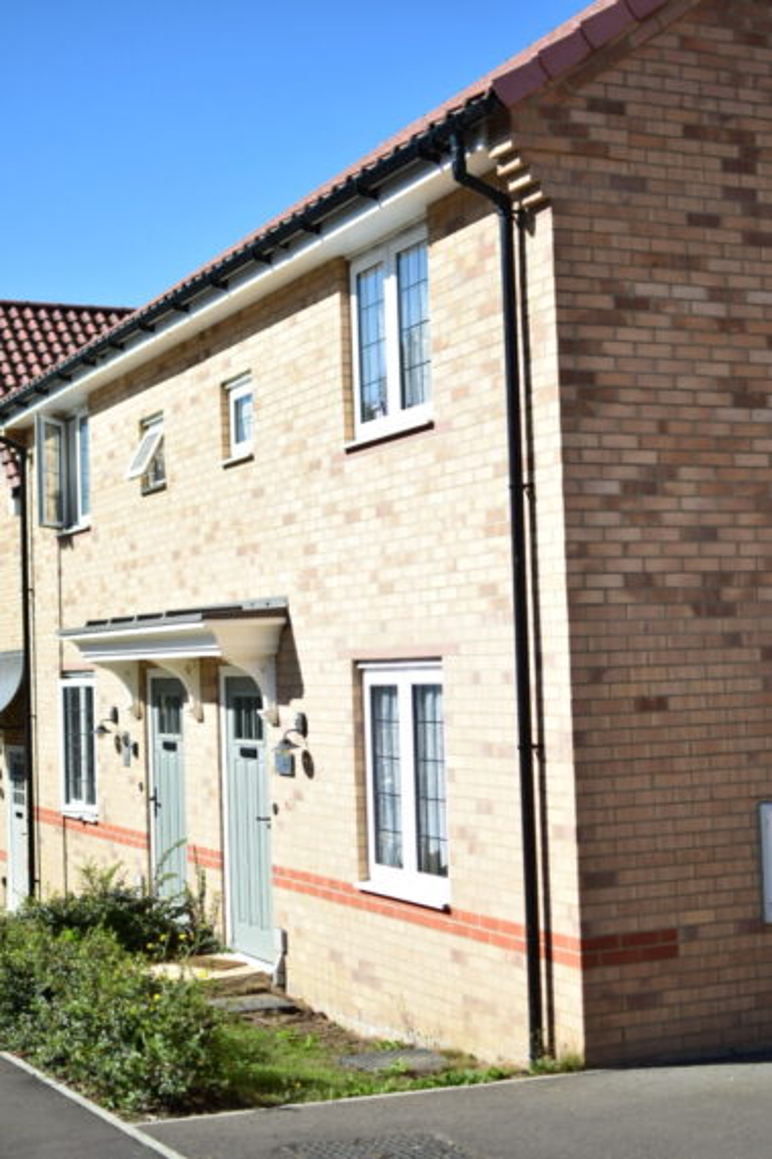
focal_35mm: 52
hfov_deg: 25.7
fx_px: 1690
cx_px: 386
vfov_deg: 37.9
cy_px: 580
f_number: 1.8
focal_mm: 35
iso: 160
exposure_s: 1/4000
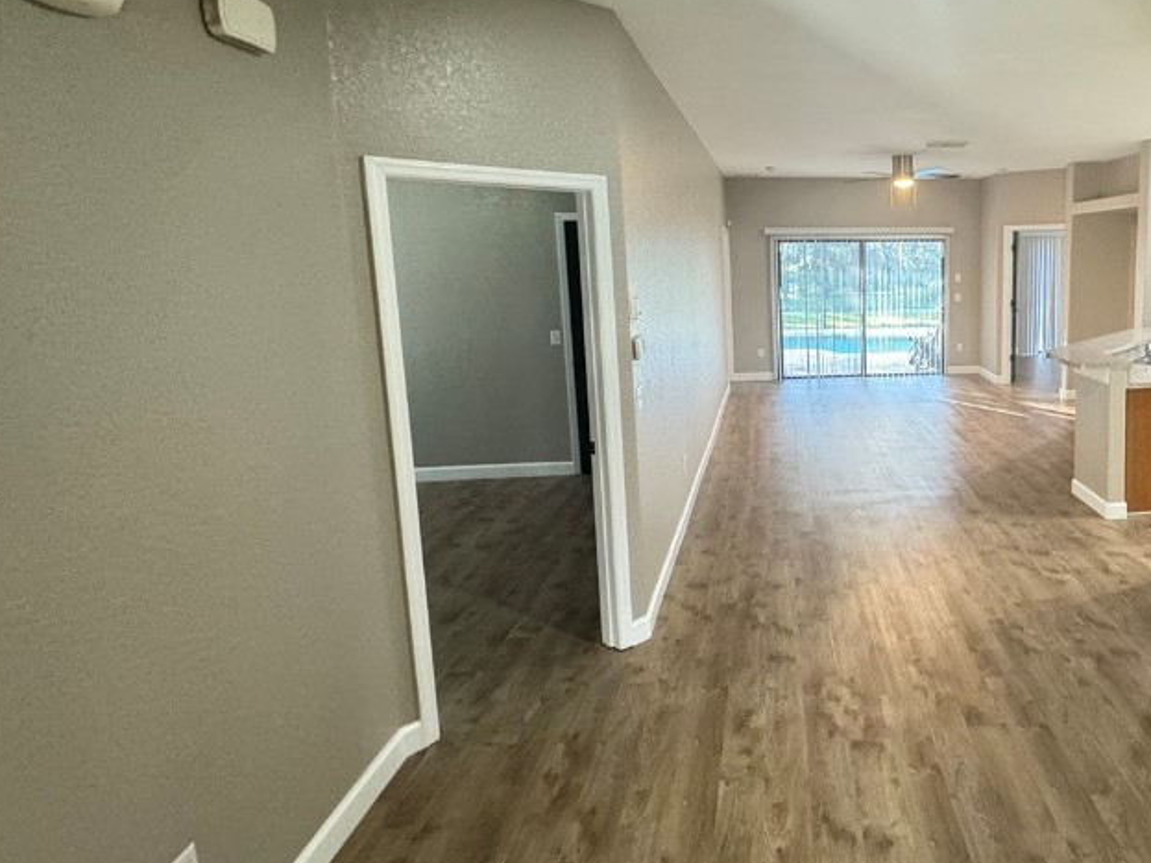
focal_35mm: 23
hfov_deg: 68.2
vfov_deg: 58.5
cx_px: 891
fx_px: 765
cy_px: 359
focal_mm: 2.22
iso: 640
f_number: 2.2
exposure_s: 1/60
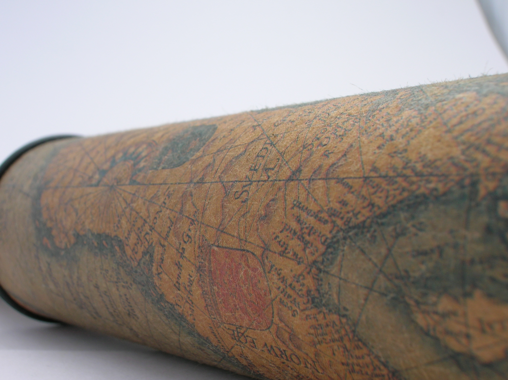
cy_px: 190
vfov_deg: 29.1
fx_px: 733
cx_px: 254
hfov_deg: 38.2
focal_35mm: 50
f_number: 5.6
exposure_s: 1/54
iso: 50
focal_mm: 8.4
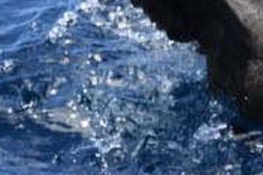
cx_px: 321
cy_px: -13
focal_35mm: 2730
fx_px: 19925
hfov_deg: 0.8
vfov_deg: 0.5
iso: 2200
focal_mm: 600
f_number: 6.3
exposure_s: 1/8000
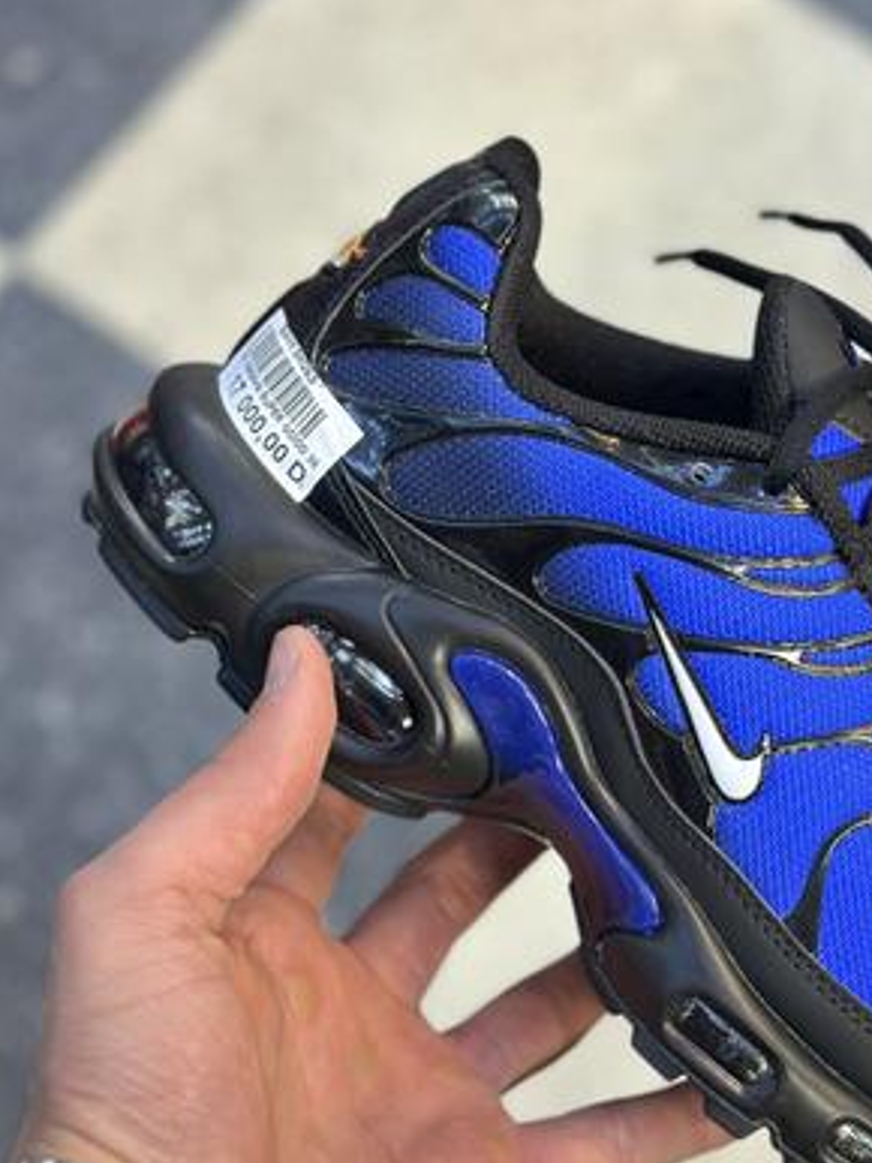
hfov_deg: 19.5
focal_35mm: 75
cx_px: 627
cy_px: 652
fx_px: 2520
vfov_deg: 26.0
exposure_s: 1/100
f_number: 1.78
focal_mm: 6.86
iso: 64
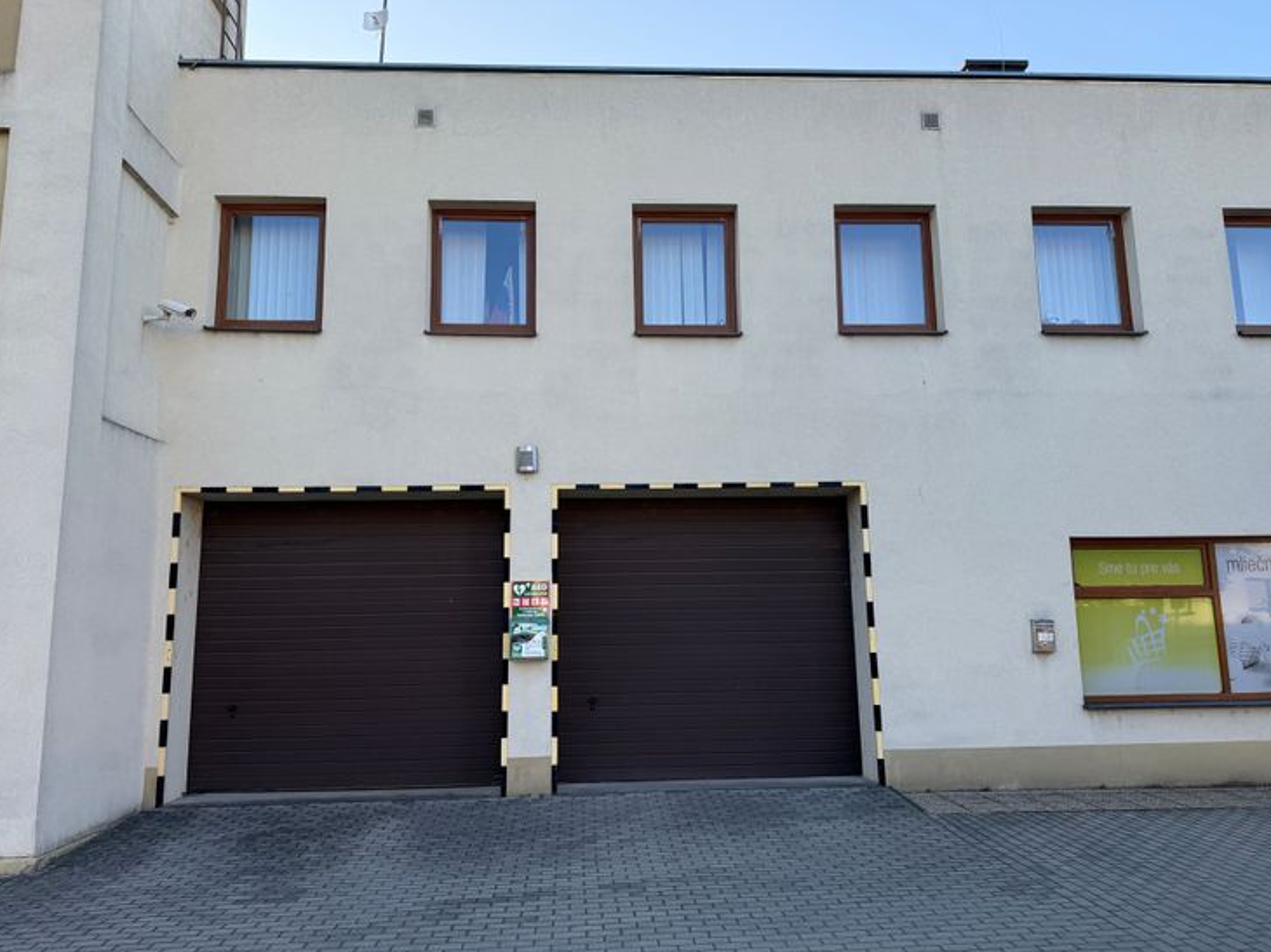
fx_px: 918
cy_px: 463
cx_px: 636
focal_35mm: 25
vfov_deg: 54.8
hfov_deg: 69.4
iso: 100
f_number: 1.78
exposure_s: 1/1018
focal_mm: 6.76
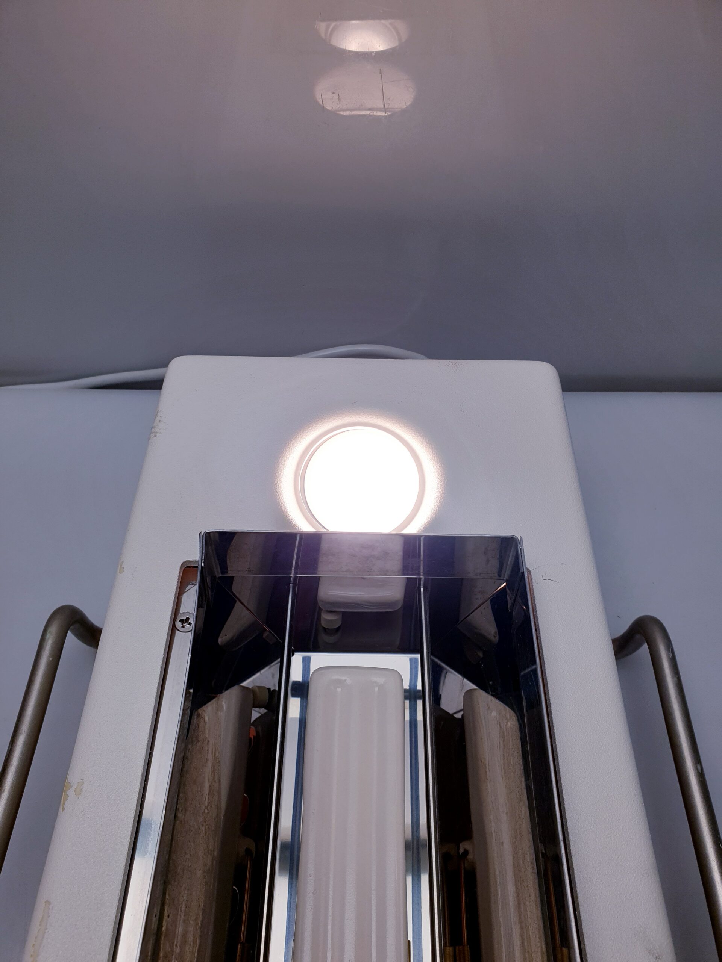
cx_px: 361
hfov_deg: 53.1
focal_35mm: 26
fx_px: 723
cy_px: 481
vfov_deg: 67.3
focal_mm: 4.3
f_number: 2.4
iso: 50
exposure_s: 1/243
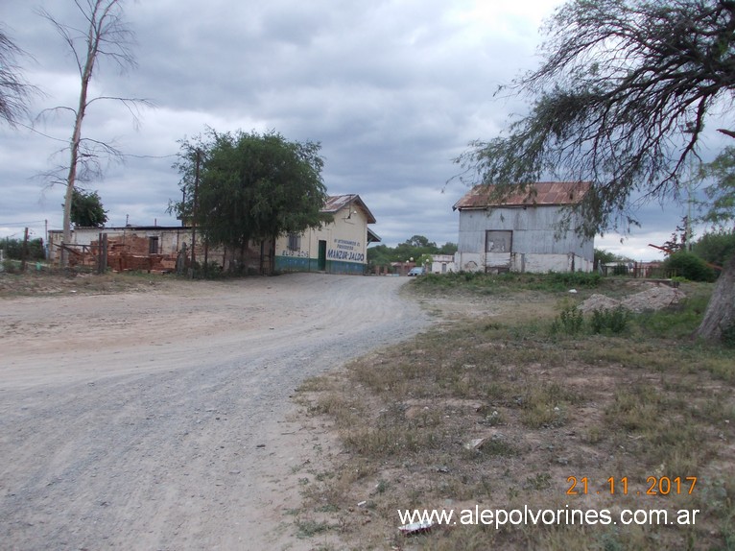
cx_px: 368
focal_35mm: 28
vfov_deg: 49.7
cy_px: 276
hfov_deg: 63.5
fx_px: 594
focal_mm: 4
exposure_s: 1/250
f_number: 5.4
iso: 80
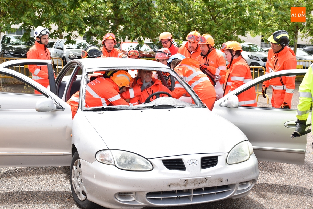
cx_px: 156
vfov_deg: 26.5
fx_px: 444
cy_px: 104
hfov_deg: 38.8
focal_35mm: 51
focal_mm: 34
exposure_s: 1/250
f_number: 4.2
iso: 100
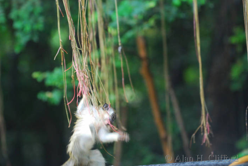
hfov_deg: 3.4
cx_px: 124
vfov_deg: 2.3
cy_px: 83
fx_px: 4155
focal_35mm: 603
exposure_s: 1/100
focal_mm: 400
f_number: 5.6
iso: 900
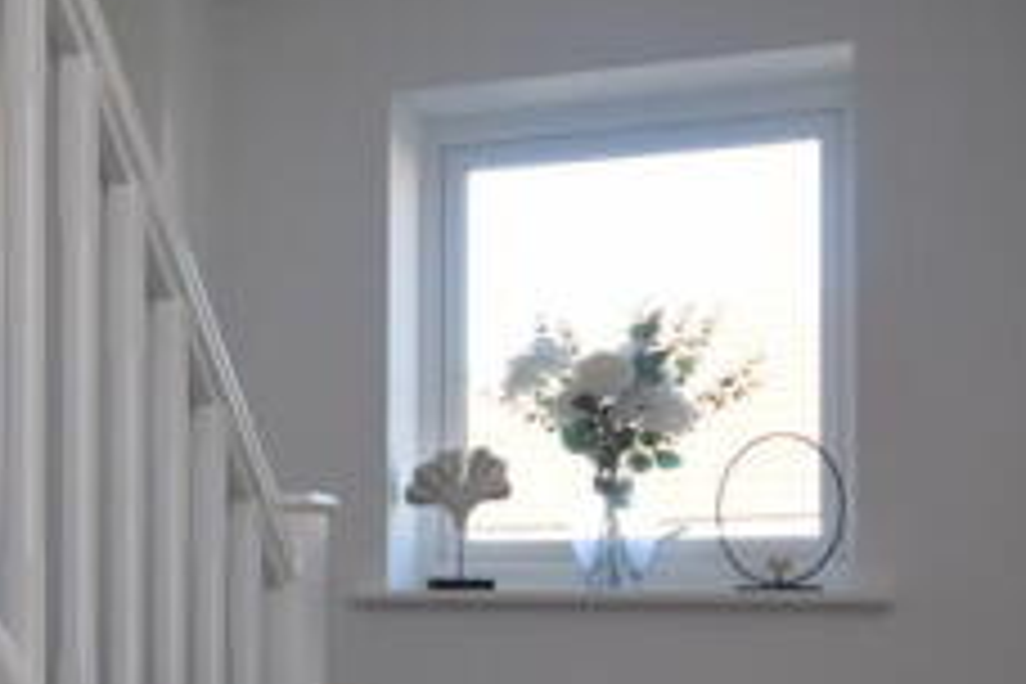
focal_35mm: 69
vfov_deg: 19.4
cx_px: 137
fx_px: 1966
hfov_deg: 28.3
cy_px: 587
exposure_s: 1/125
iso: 400
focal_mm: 16
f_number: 5.6
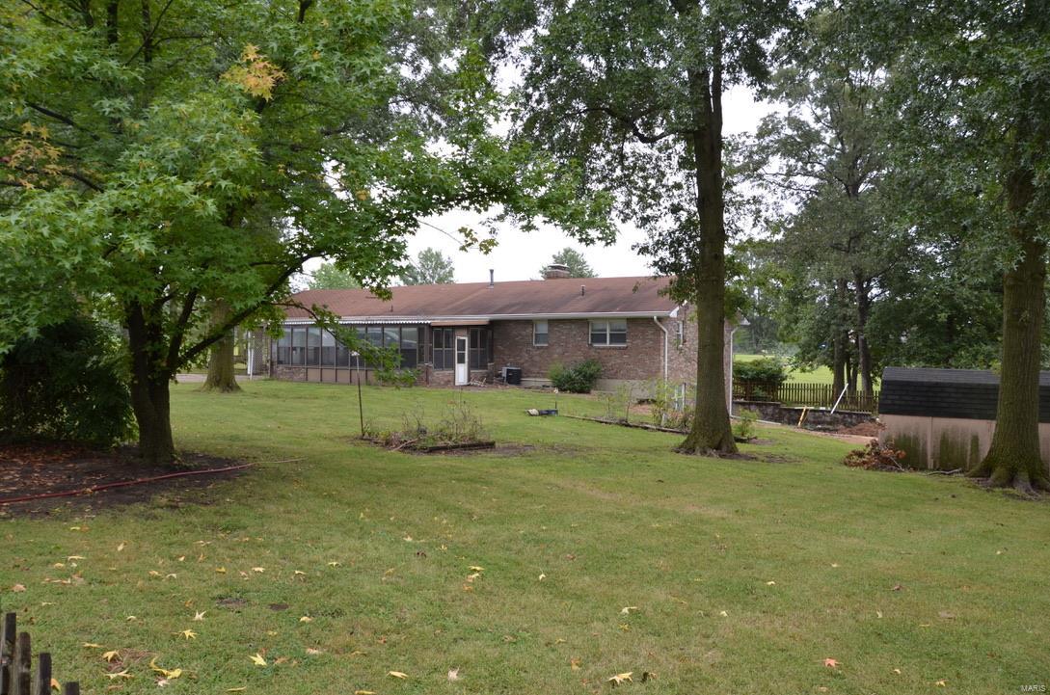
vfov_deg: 47.7
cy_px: 348
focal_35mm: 27
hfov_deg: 67.5
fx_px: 786
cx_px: 525
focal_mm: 18
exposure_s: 1/160
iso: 200
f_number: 6.3
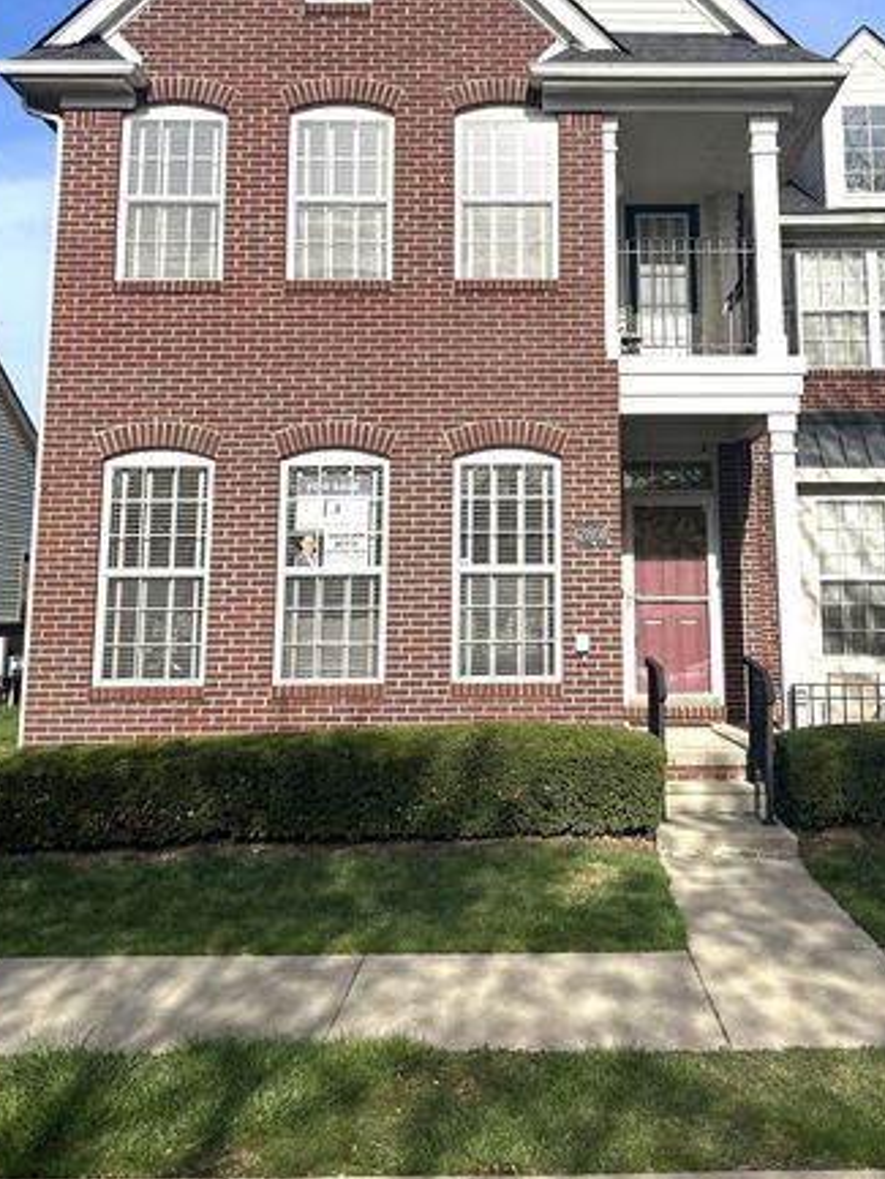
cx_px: 553
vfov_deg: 45.8
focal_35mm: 40
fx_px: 1363
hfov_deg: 35.8
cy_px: 358
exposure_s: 1/4831
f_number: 1.5
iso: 50
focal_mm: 5.7
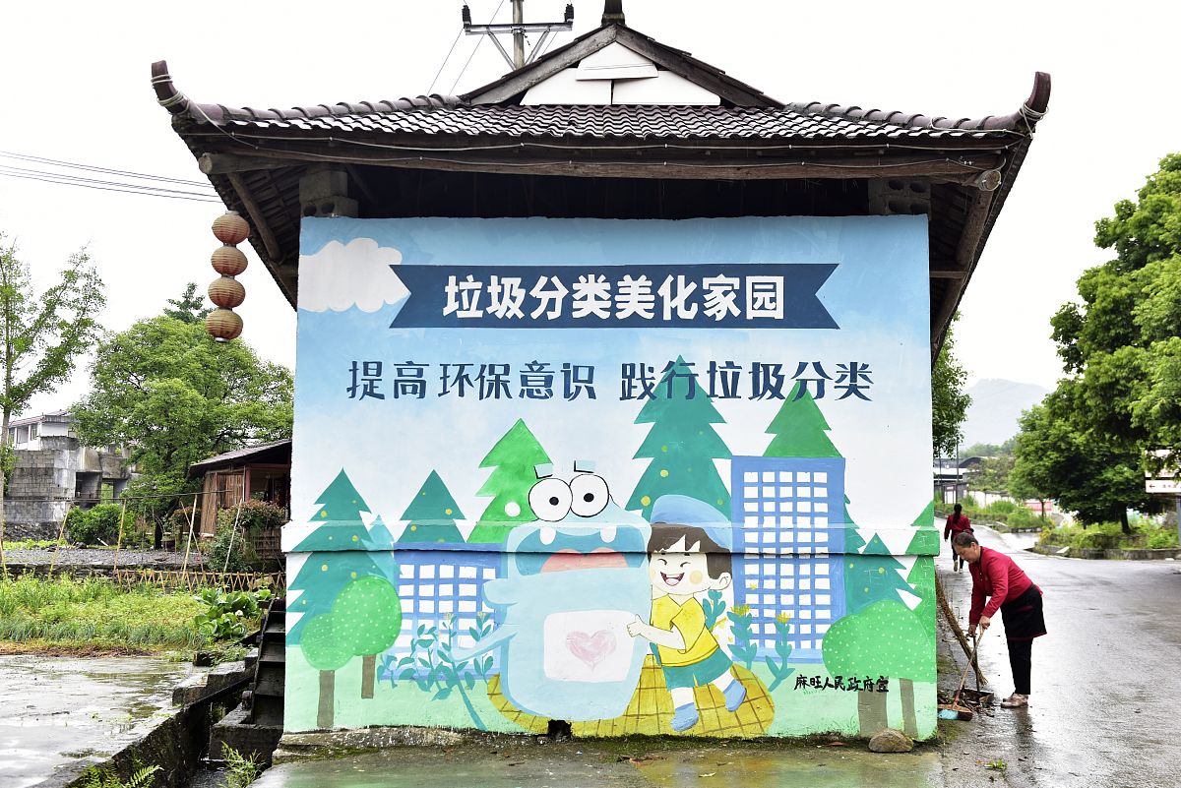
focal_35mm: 40
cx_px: 590
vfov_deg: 33.4
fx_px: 1313
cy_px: 394
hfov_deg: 48.4
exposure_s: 1/125
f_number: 4.5
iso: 500
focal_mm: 40
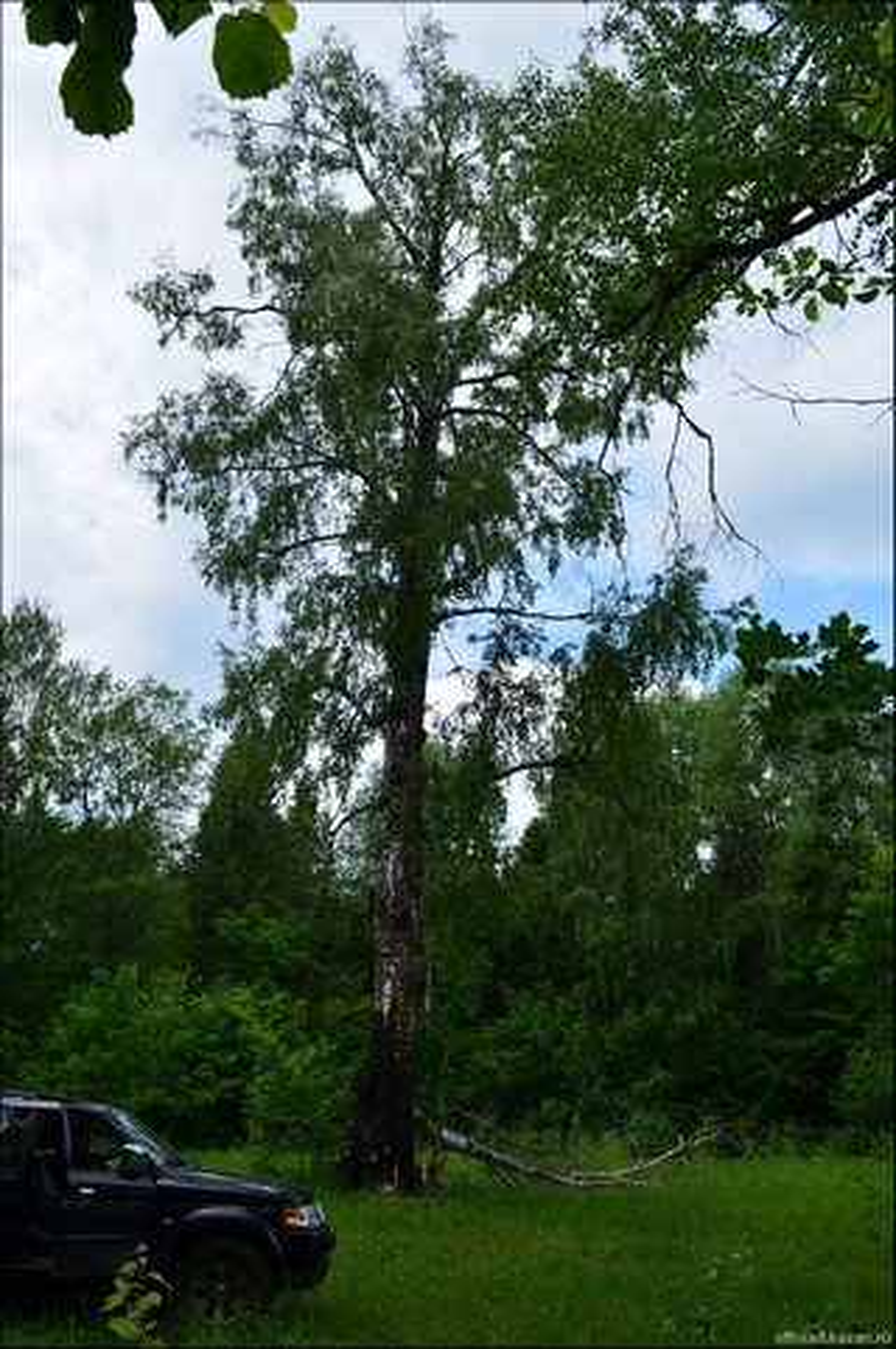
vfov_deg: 67.5
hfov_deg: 47.8
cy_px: 674
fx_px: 1011
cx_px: 448
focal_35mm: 27
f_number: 8
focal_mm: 18
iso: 110
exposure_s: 1/250
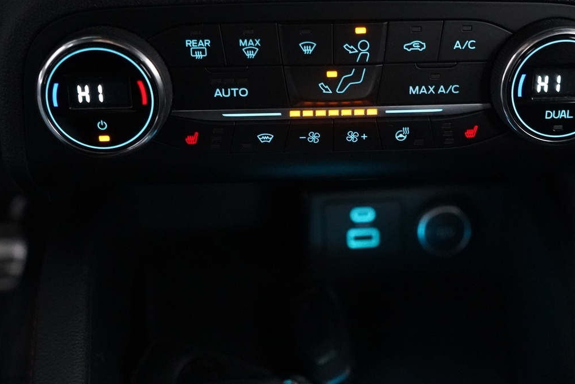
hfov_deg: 43.4
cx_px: 337
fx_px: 719
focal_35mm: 45
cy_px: 120
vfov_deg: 29.6
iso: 12800
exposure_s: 1/80
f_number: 3.5
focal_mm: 28
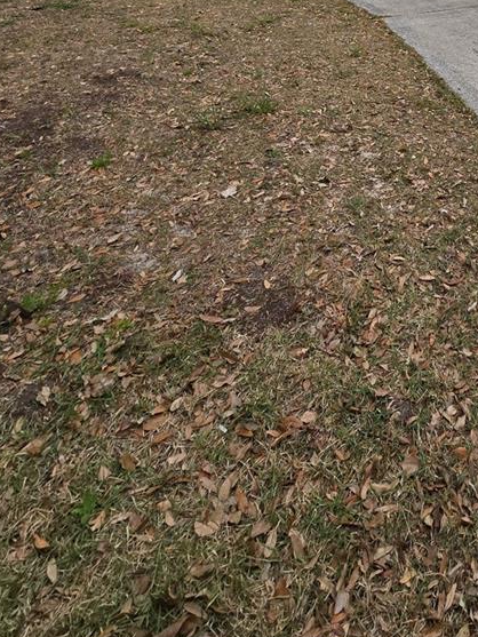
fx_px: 515
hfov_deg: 43.4
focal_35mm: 28
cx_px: 468
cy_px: -18
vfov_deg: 49.8
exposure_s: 1/1925
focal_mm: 2.2
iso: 50
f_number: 2.2
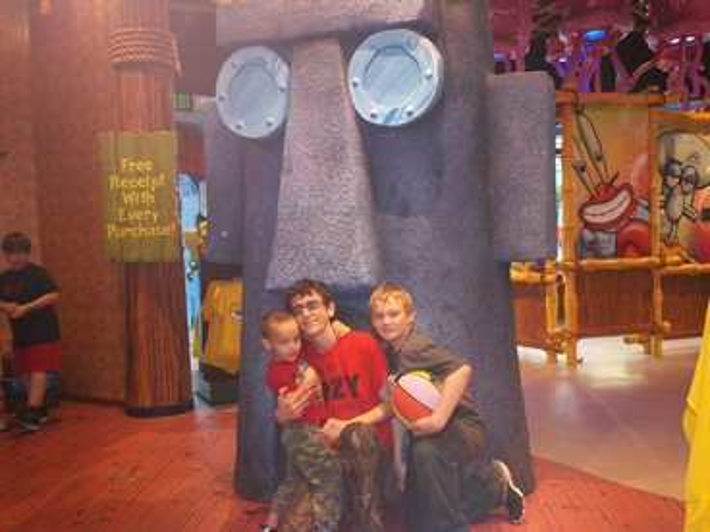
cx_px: 355
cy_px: 266
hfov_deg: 49.0
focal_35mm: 38
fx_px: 779
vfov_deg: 37.7
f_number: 4.5
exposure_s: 1/30
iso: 250
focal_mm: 6.3
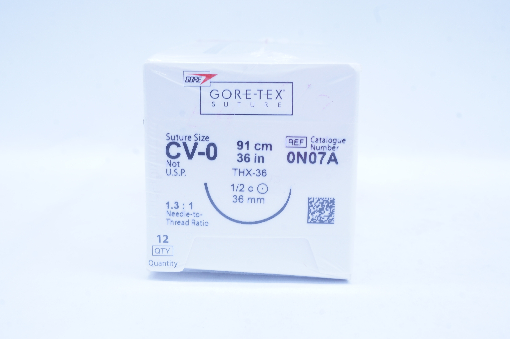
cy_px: 170
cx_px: 255
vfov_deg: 27.2
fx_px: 700
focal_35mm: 50
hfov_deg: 40.0
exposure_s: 1/10
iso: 400
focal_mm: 33
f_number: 14
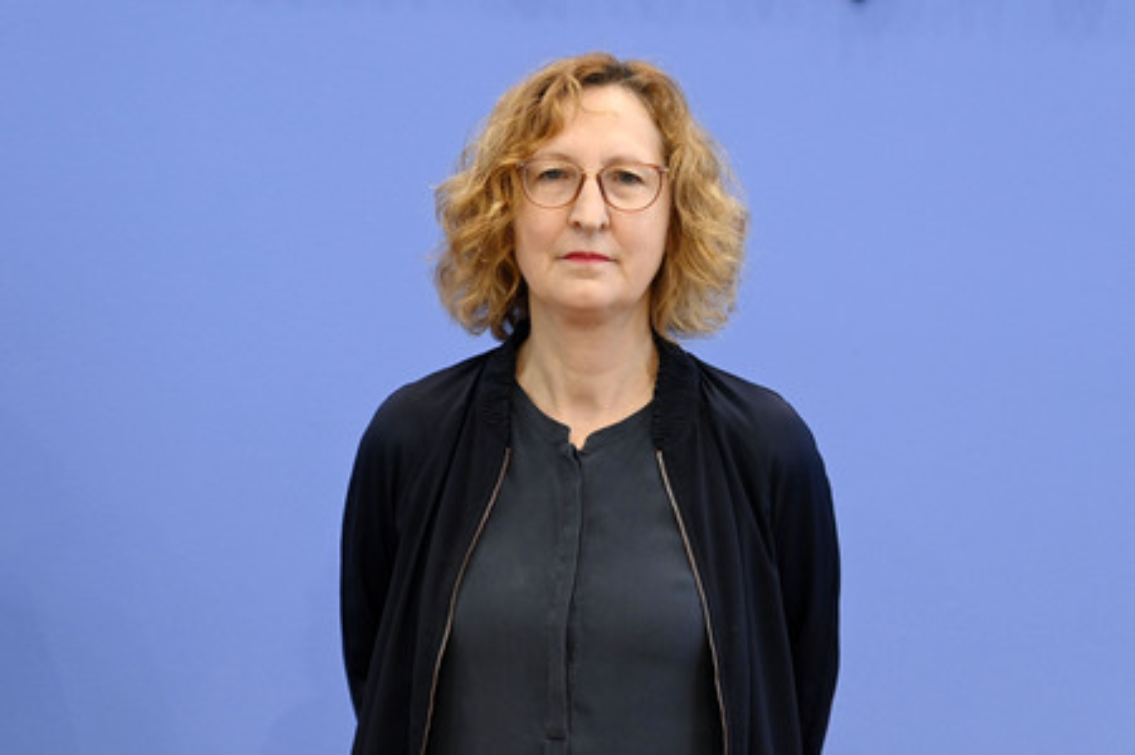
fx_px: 1575
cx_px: 568
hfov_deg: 39.6
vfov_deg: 27.0
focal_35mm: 50
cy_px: 378
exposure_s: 1/500
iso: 4000
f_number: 4.5
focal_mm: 50
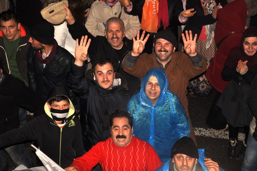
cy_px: 86
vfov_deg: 19.7
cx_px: 128
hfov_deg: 29.3
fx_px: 492
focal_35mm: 69
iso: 200
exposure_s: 1/60
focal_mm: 46
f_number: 5
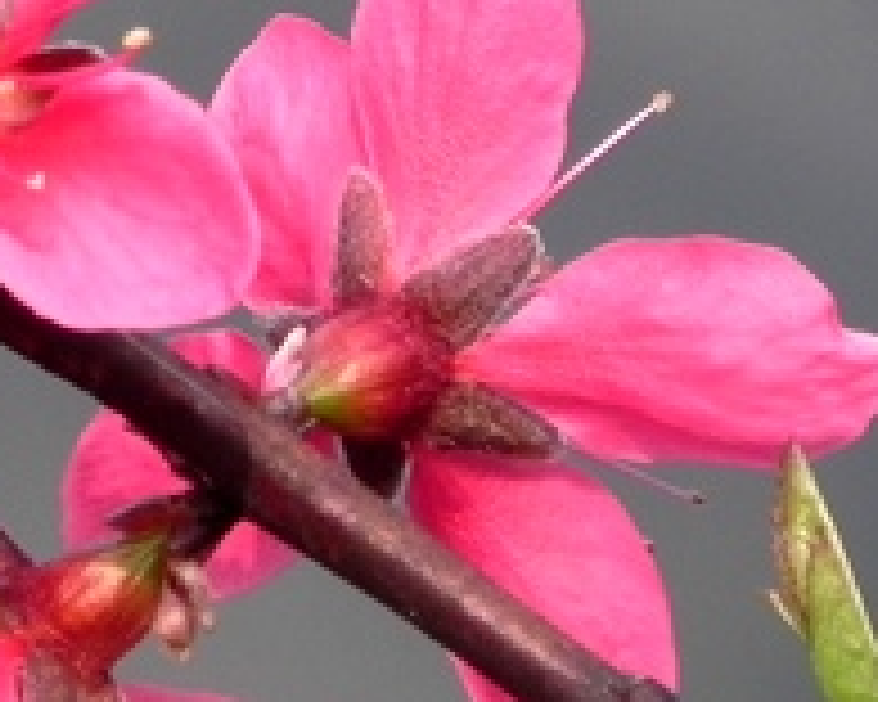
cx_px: -509
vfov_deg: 1.2
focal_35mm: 1323
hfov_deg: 1.5
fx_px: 34379
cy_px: 137
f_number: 5
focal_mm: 67.2
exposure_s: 1/506
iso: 160
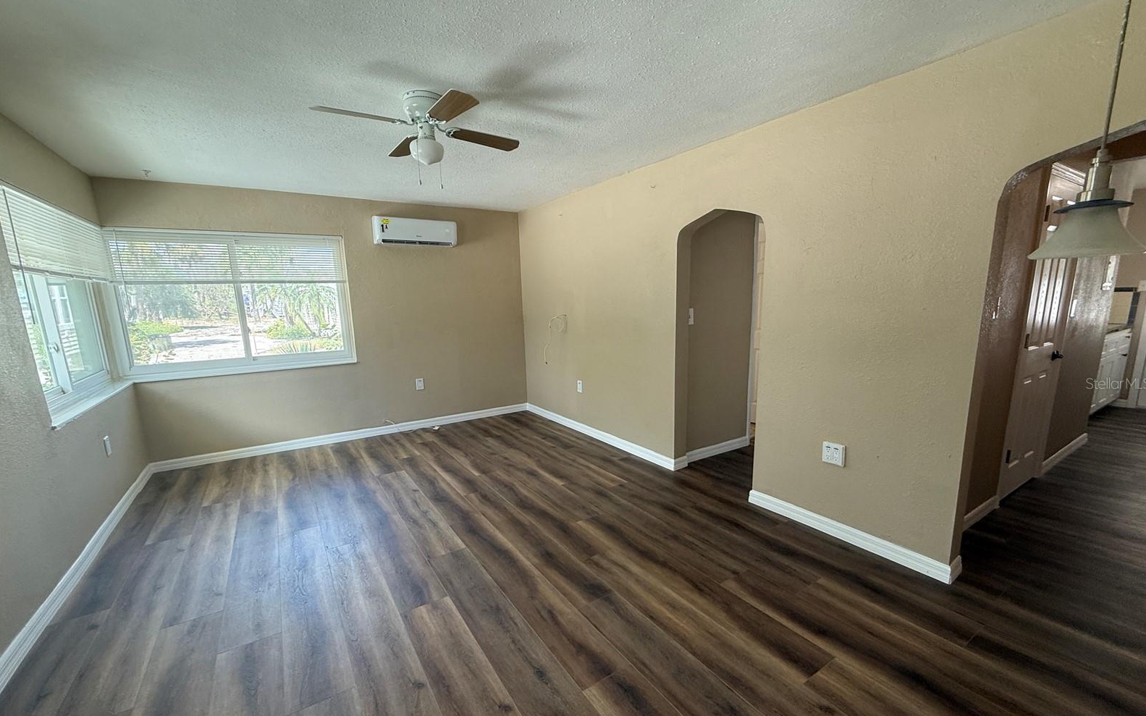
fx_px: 468
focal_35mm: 15
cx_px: 575
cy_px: 383
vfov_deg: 74.7
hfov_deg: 101.5
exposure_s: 1/120
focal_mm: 2.22
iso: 160
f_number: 2.2
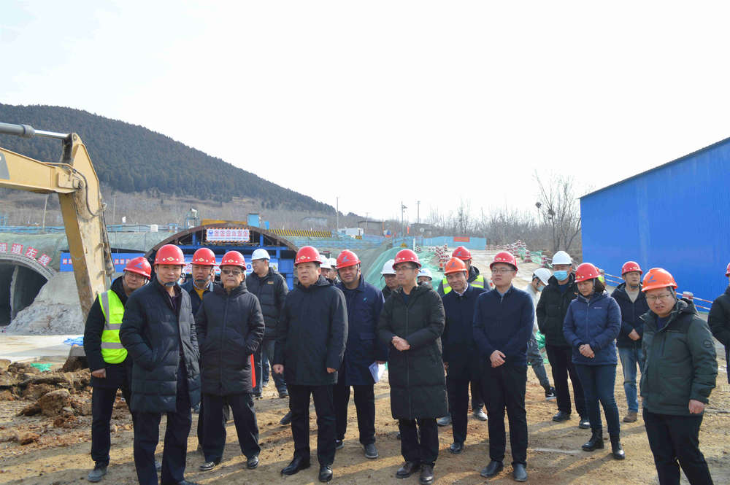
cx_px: 365
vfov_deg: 43.5
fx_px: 608
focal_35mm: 30
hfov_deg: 62.0
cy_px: 242
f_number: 7.1
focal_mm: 20
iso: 100
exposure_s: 1/200
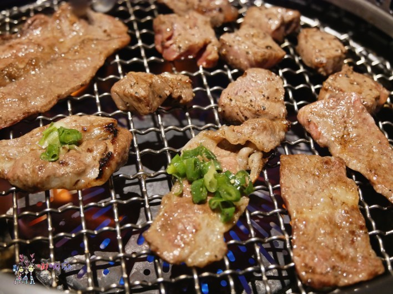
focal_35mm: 68
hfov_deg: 28.6
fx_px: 772
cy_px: 147
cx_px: 196
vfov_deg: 21.6
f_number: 4.5
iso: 2500
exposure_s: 1/40
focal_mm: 34
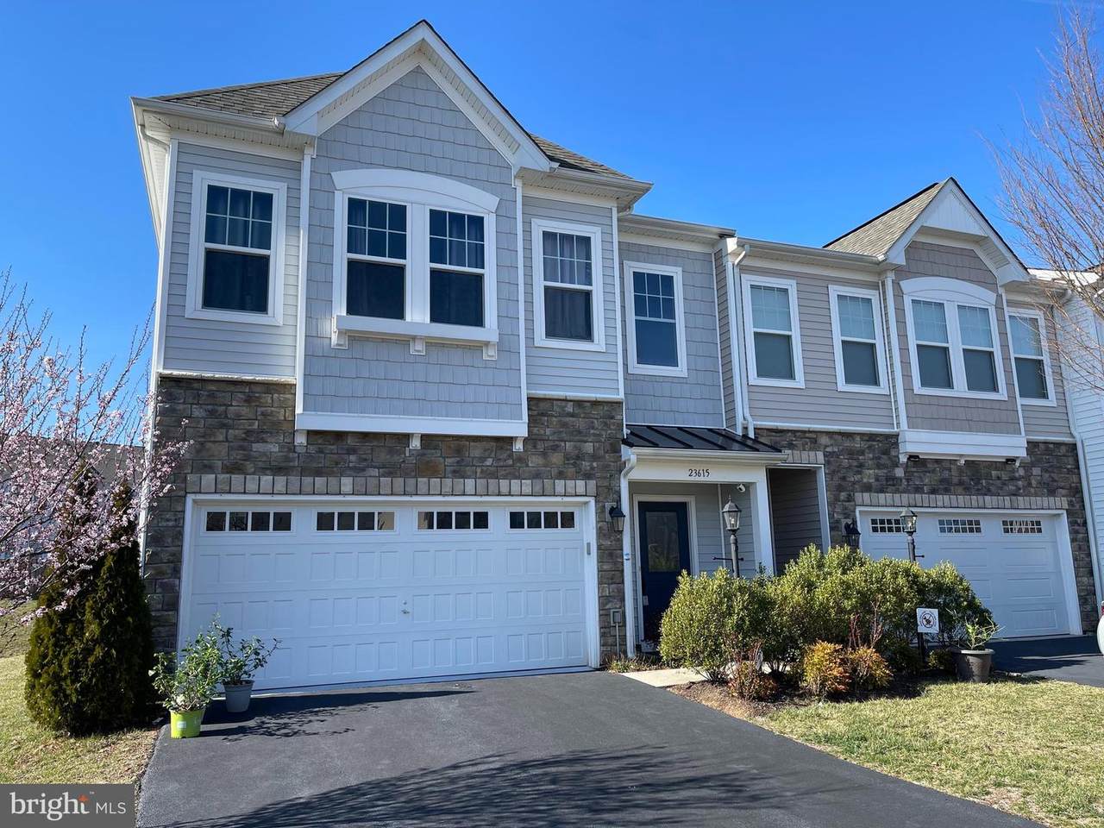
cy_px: 414
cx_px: 552
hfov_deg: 67.3
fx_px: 829
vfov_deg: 53.1
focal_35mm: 26
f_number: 1.6
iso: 32
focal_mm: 5.1
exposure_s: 1/1642
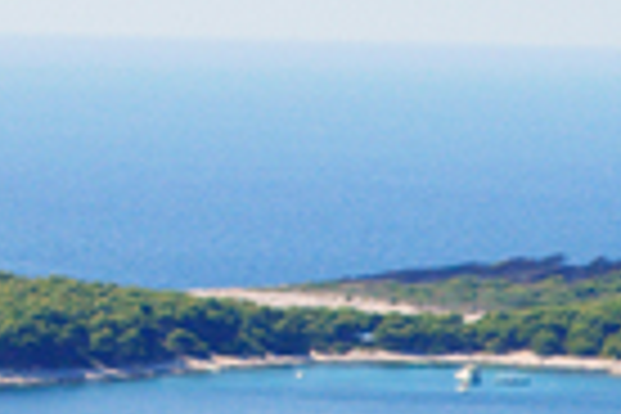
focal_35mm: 381
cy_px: 1132
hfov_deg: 5.3
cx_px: 1260
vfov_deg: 3.5
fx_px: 6565
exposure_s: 1/500
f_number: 9
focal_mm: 35
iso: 100
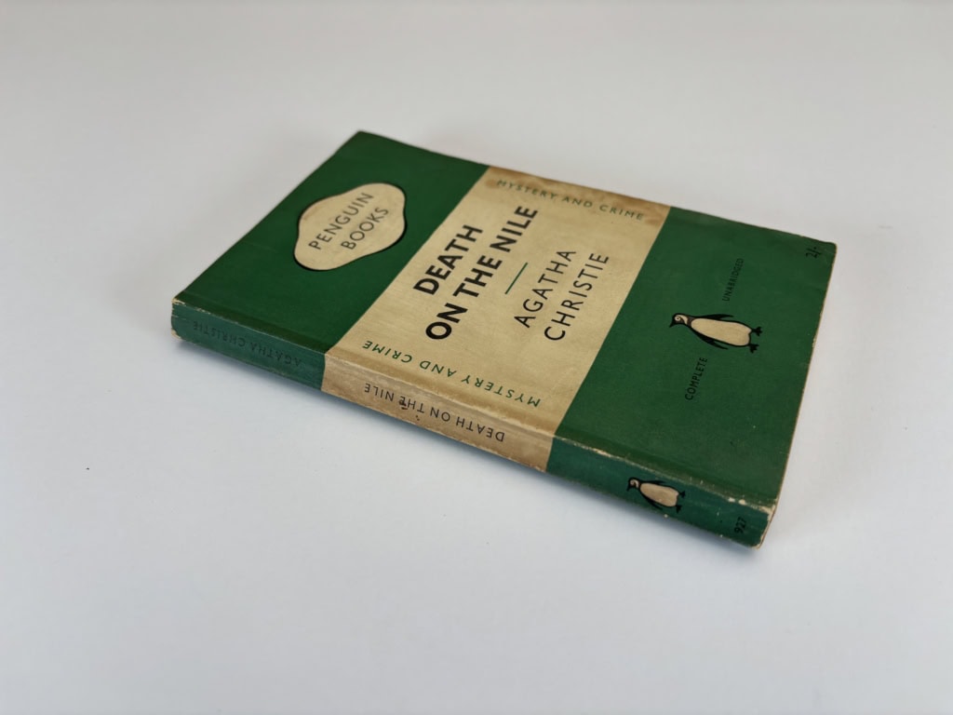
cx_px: 476
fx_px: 716
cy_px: 358
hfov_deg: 67.3
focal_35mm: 26
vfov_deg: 53.1
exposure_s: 1/201
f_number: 1.6
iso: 40
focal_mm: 6
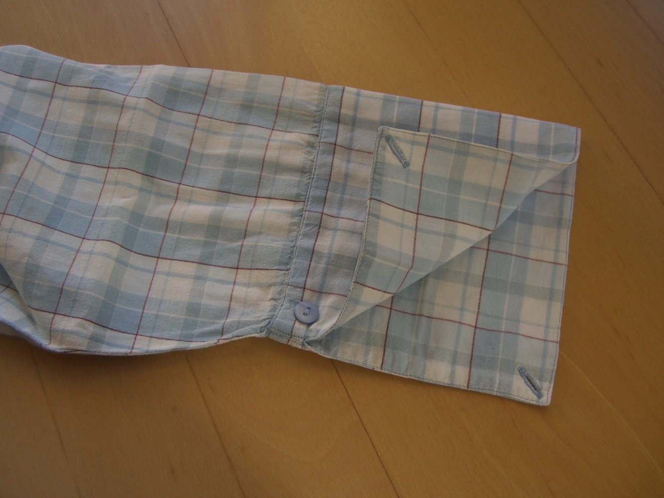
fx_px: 729
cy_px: 249
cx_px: 332
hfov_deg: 49.0
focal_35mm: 38
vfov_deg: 37.7
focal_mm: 7.9
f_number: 2.8
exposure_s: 1/60
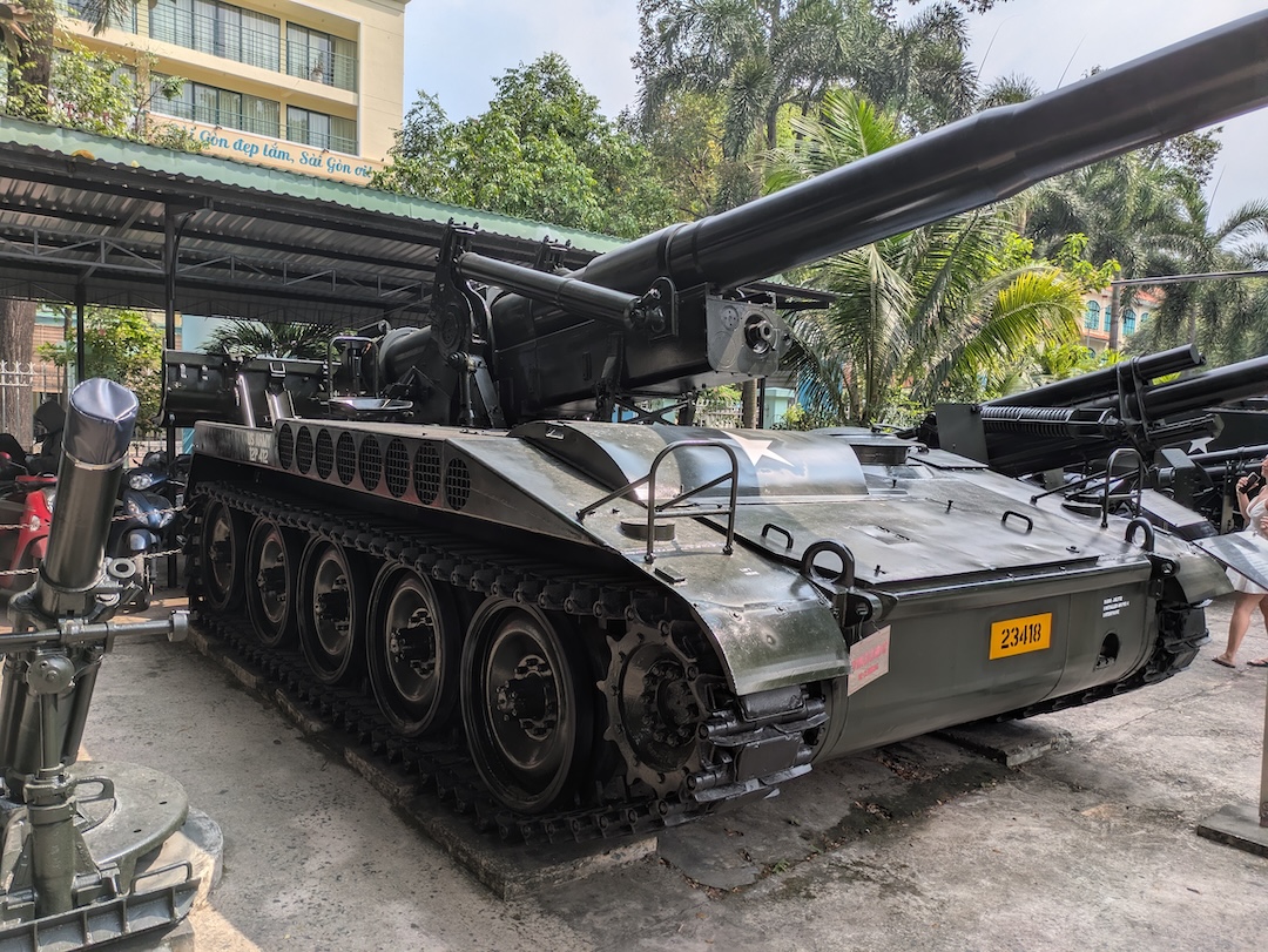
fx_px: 916
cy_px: 476
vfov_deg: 54.9
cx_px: 634
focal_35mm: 25
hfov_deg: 69.4
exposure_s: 1/2028
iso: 50
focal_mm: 5.43
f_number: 1.89
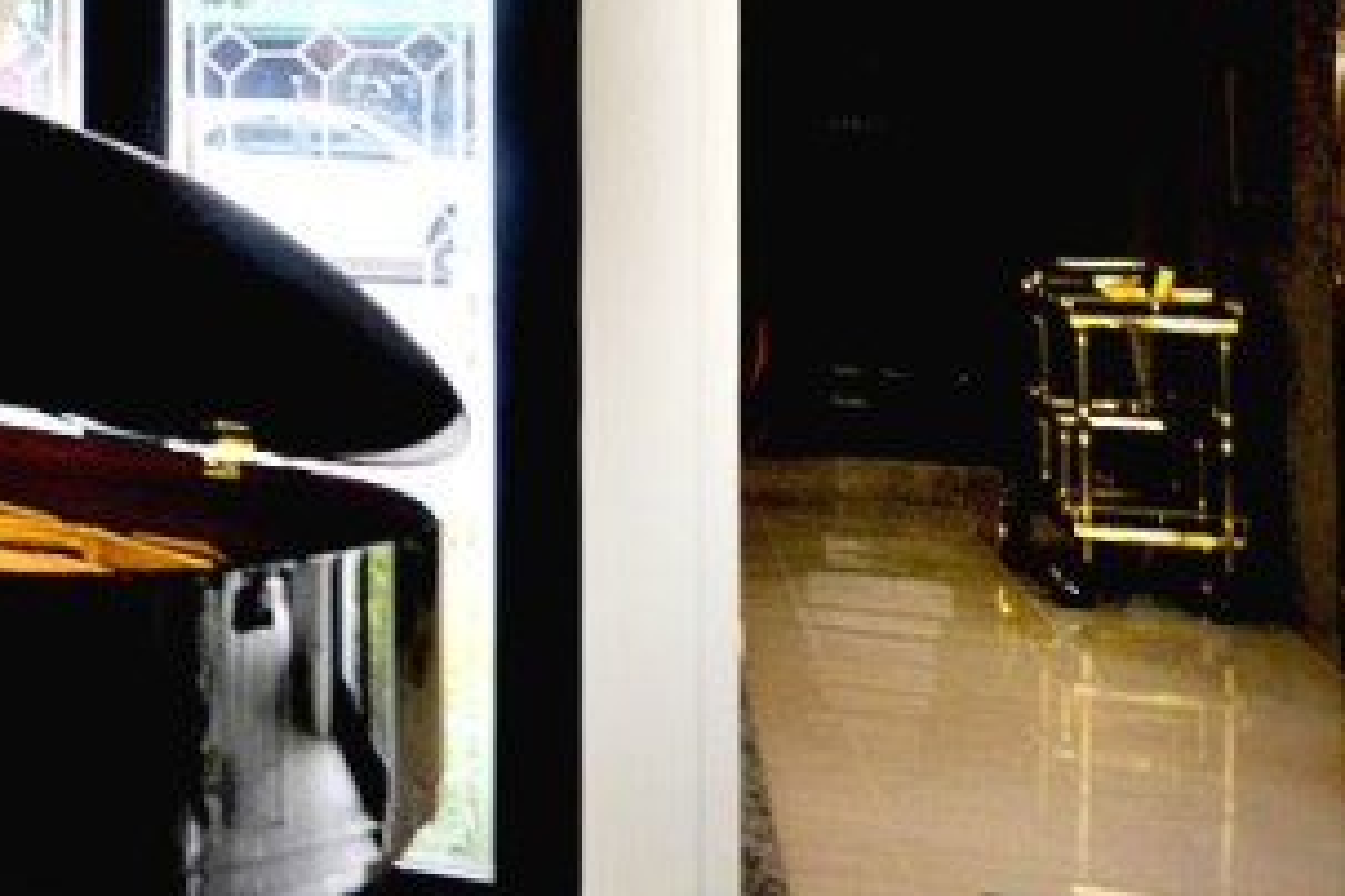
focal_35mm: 54
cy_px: 69
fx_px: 2017
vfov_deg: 24.3
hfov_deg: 26.8
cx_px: -648
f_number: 2.8
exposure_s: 1/500
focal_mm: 16
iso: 400
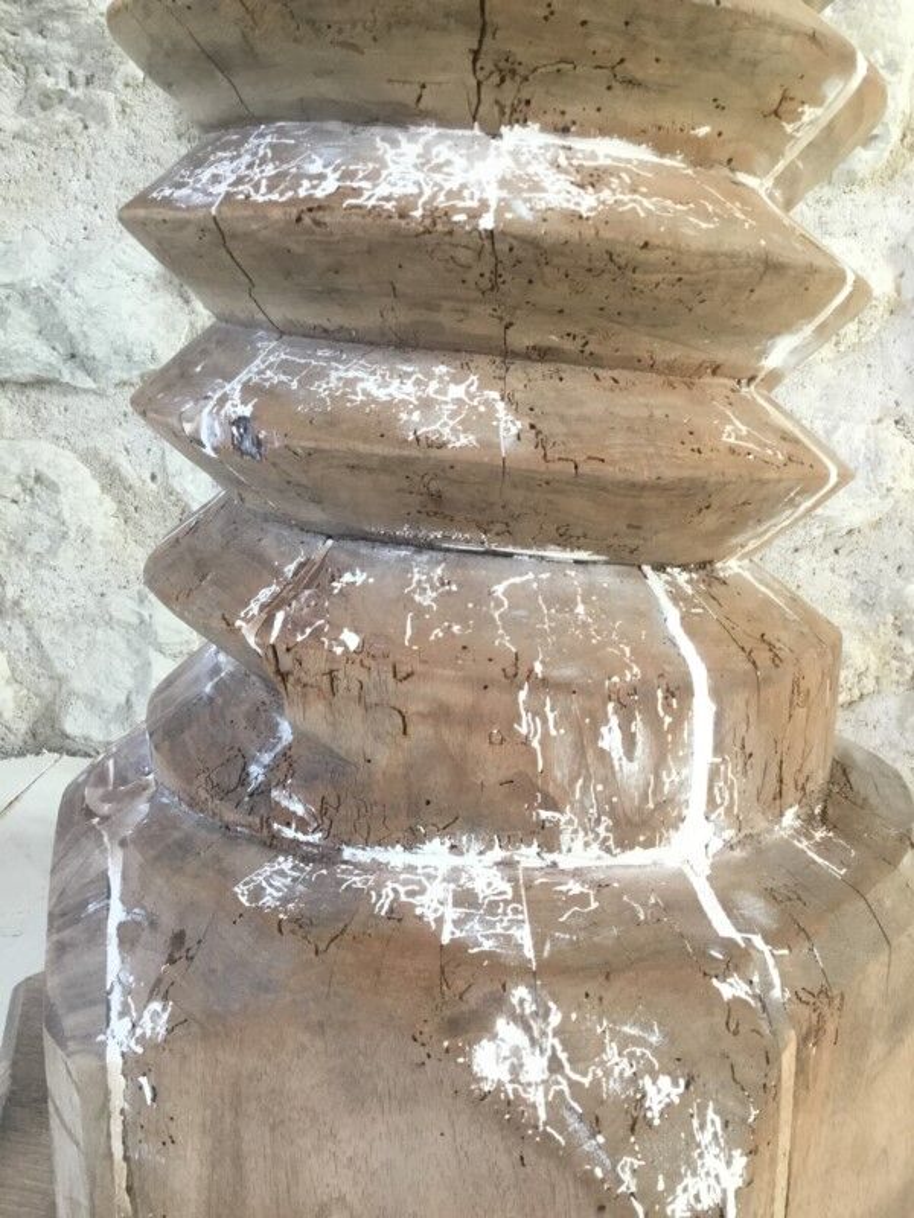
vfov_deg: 58.4
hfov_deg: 45.4
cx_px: 457
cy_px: 609
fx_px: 1091
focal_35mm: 31
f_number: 2.4
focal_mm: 3.3
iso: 64
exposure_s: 1/33
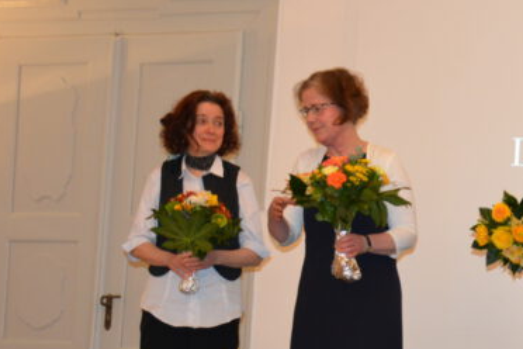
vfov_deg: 11.0
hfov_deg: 16.2
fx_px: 1801
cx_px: 510
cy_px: 236
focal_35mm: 124
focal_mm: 32
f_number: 4
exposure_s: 1/60
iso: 800
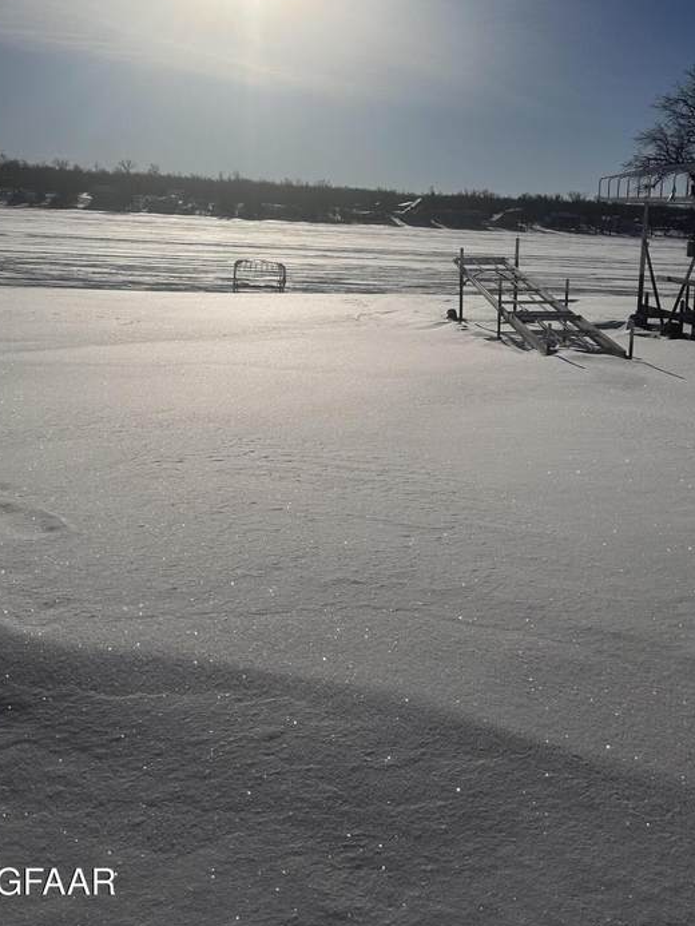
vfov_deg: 50.3
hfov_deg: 39.7
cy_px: 299
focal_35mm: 36
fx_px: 963
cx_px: 356
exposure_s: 1/30303
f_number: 1.5
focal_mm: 5.7
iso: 32
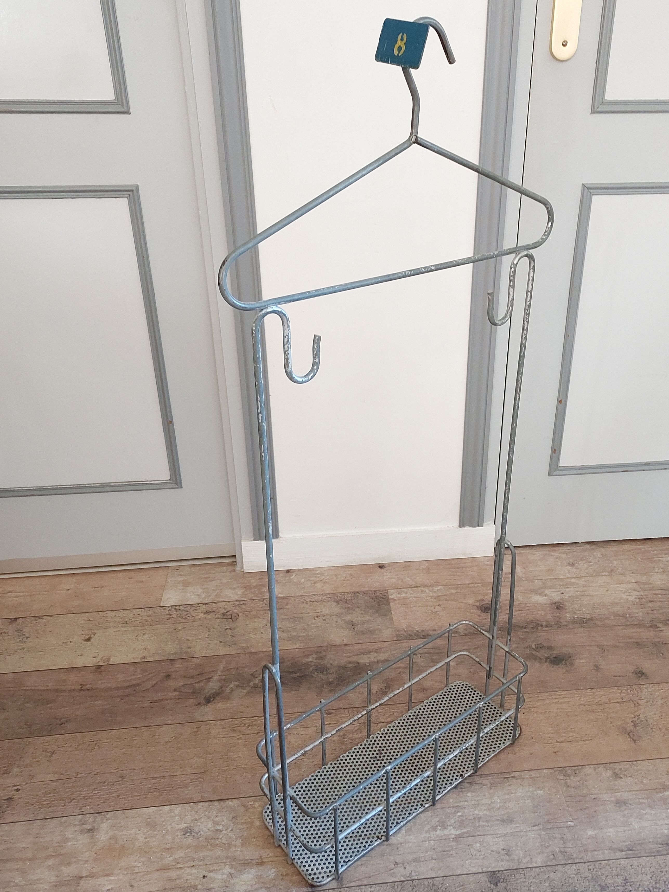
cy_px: 414
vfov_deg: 63.4
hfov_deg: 49.6
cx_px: 378
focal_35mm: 28
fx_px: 722
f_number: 1.8
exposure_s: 1/25
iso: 640
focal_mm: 4.6
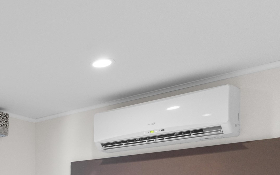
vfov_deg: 24.8
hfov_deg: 36.3
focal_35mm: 47
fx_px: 359
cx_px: -27
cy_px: 209
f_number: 4.8
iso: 100
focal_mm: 11
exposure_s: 1/1.25
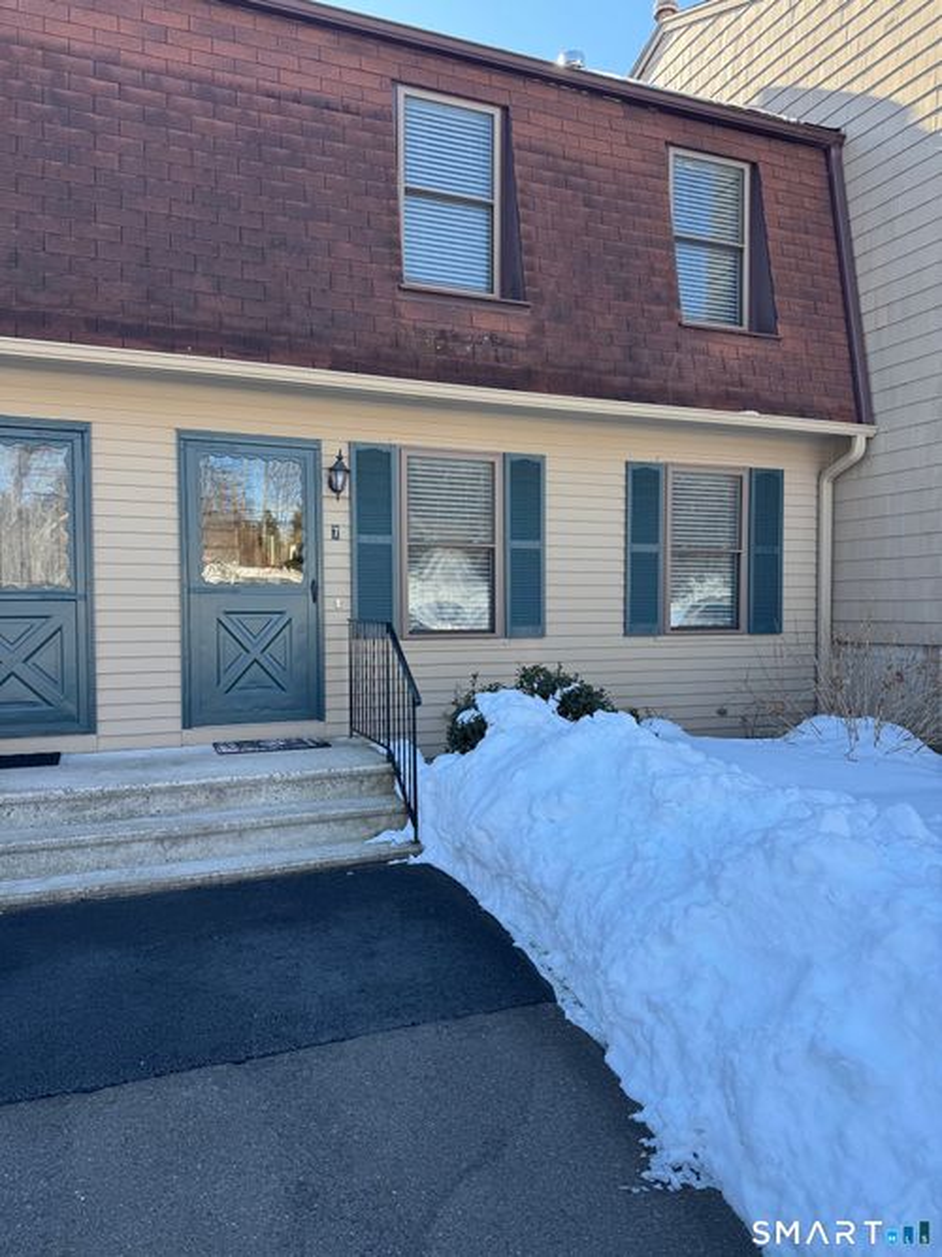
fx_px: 871
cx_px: 471
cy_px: 628
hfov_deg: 56.8
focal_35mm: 24
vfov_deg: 71.6
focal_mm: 6.76
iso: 80
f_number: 1.78
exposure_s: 1/832
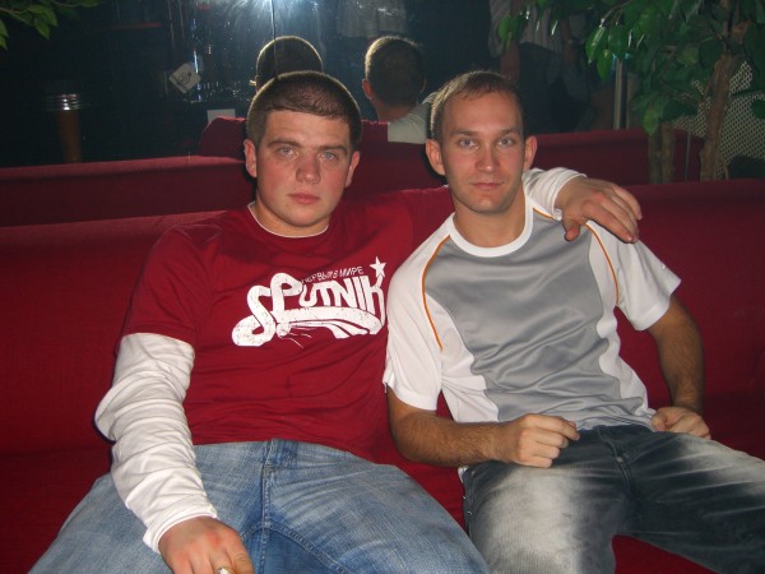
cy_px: 287
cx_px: 382
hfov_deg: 49.0
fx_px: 840
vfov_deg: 37.7
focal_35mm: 38
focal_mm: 7.9
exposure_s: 1/60
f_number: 2.8
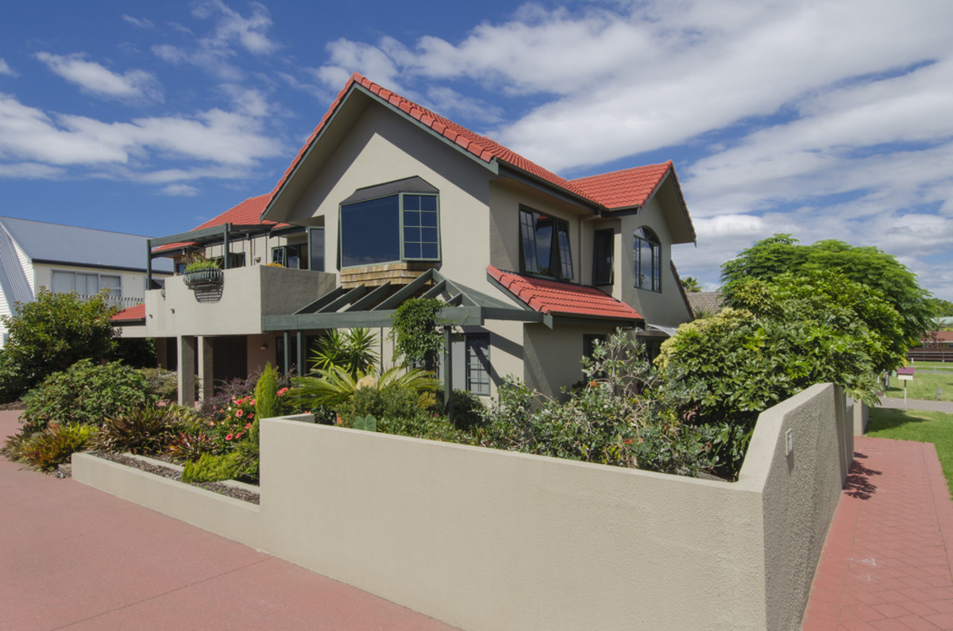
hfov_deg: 81.3
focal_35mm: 21
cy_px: 316
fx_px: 555
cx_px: 476
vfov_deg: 59.3
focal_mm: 14
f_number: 14
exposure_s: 1/125
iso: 125
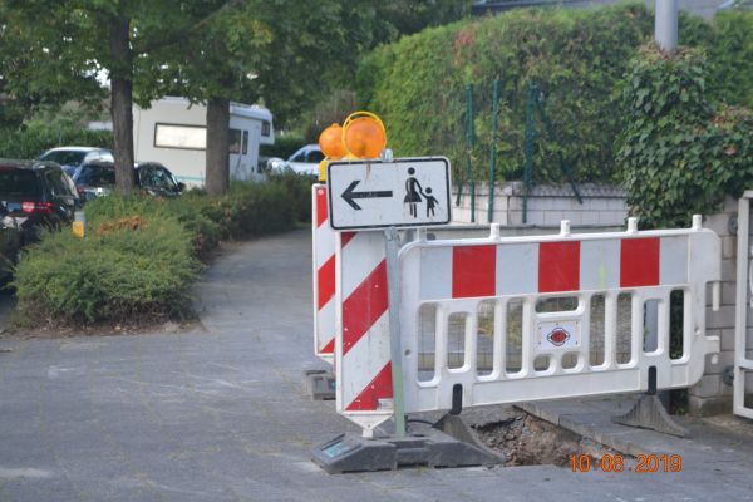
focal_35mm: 82
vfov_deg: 16.6
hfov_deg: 24.6
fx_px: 1725
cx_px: 376
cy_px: 251
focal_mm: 55
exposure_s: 1/125
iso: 280
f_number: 5.6
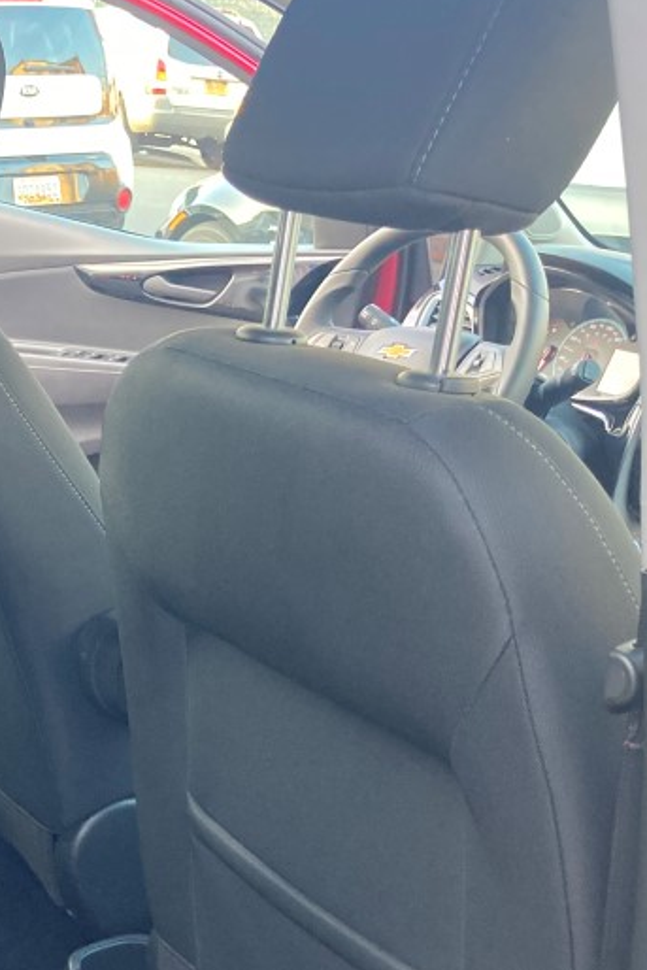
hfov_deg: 22.1
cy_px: 681
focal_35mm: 58
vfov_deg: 34.0
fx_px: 1562
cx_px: -72
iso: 200
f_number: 1.8
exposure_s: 1/60
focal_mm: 3.99
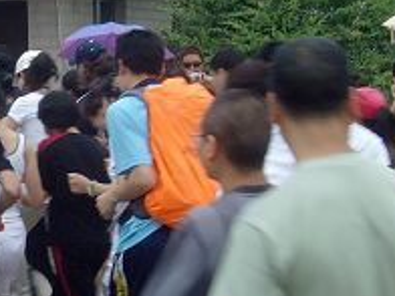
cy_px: 180
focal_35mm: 139
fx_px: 1586
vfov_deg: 10.7
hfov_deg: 14.0
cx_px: 2
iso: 100
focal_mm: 6.6
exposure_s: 1/90
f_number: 3.5
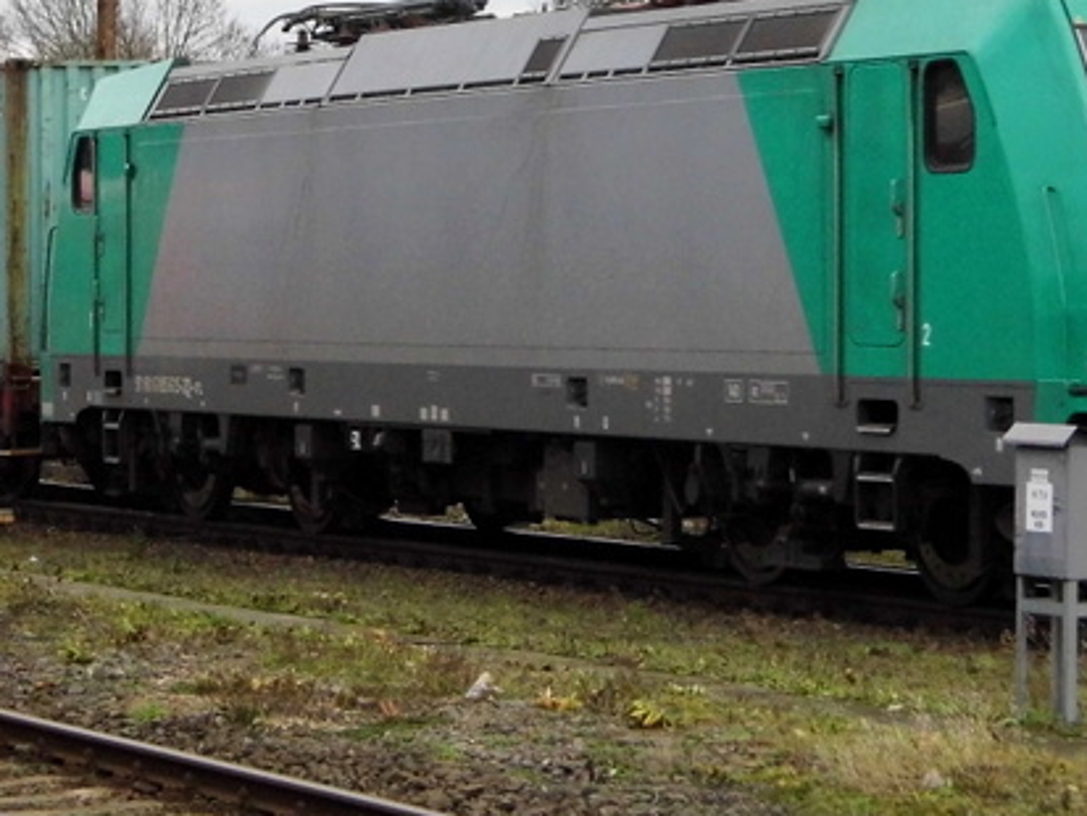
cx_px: 487
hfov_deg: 12.6
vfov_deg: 9.4
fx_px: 4931
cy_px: 208
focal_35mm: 157
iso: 400
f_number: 4.2
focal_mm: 14.6
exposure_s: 1/362
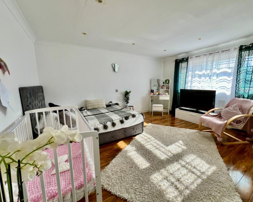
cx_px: 135
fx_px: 105
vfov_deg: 88.0
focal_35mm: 14
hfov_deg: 100.6
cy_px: 101
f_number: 1.8
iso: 32
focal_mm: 1.57
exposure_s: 1/99
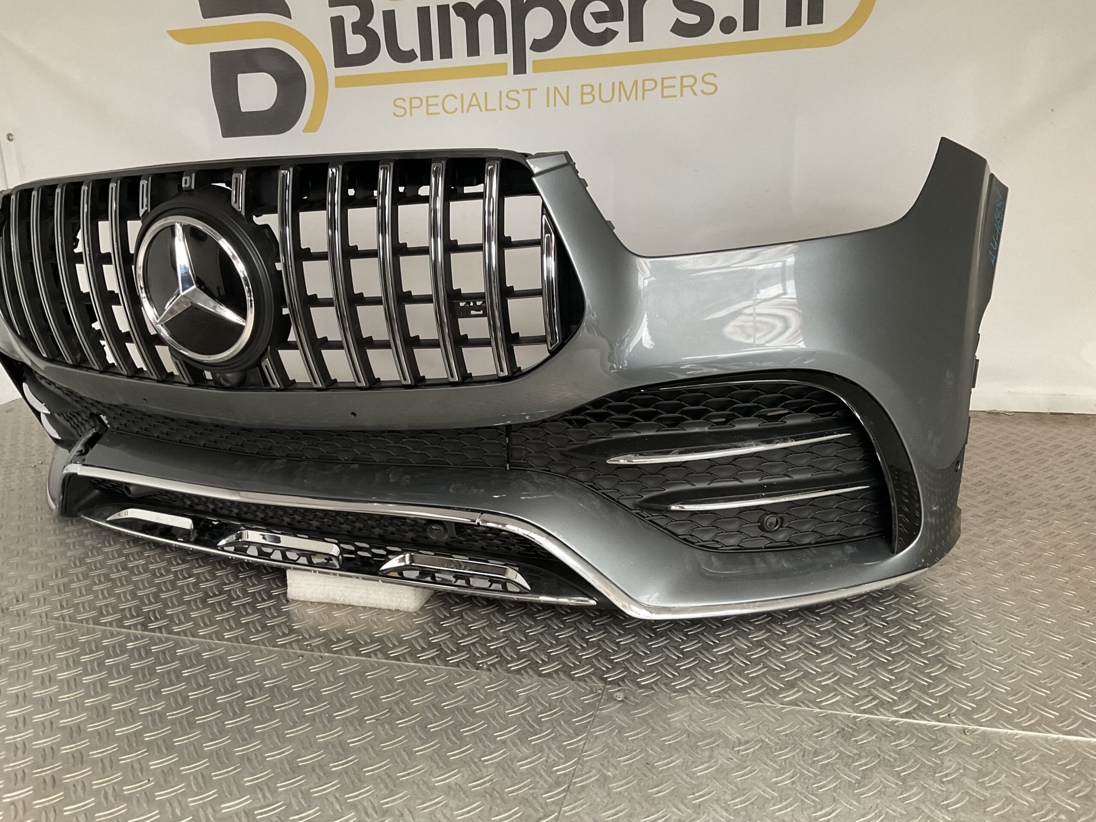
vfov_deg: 48.2
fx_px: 918
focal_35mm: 29
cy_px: 411
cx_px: 548
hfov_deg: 61.7
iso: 64
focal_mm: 3
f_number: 1.8
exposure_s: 1/50
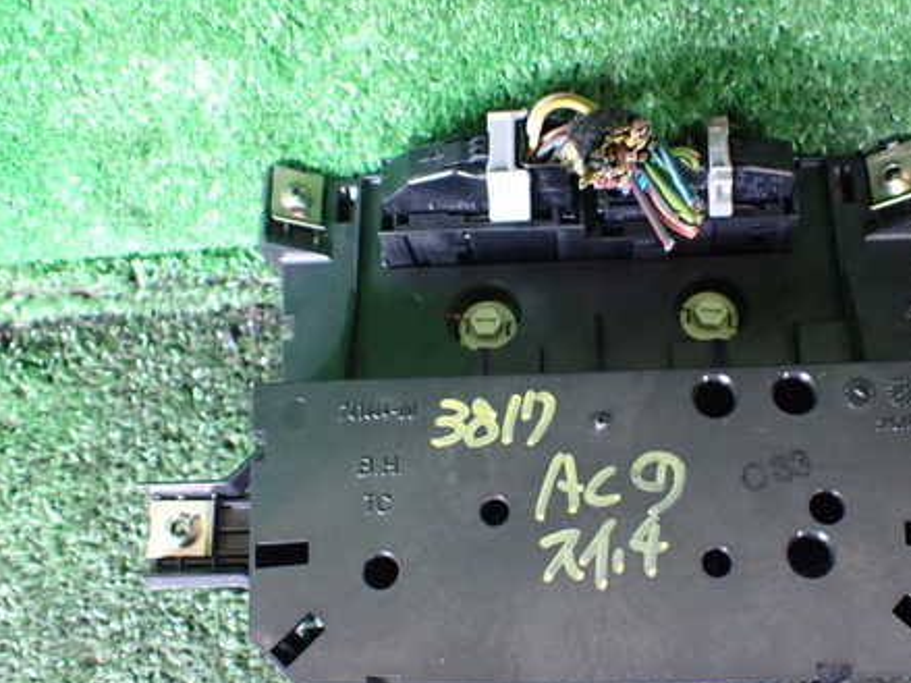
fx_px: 1079
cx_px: 585
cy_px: 394
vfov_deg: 35.0
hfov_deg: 45.3
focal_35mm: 41
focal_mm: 5.4
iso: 1000
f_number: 2.3
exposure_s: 1/30
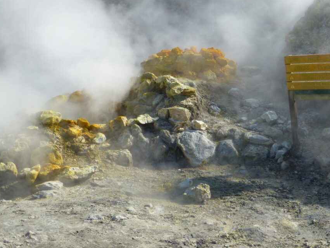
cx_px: 177
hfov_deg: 29.8
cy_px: 114
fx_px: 620
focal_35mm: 65
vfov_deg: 22.6
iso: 100
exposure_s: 1/640
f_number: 4.6
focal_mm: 9.7
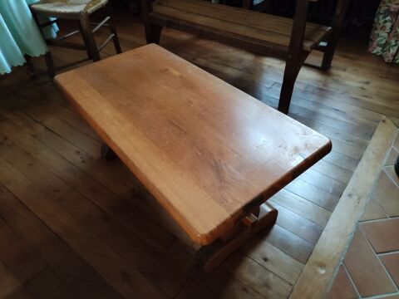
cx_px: 200
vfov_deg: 54.9
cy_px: 150
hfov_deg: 69.4
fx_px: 288
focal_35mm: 25
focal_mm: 5.43
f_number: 1.89
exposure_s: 1/25
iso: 1109
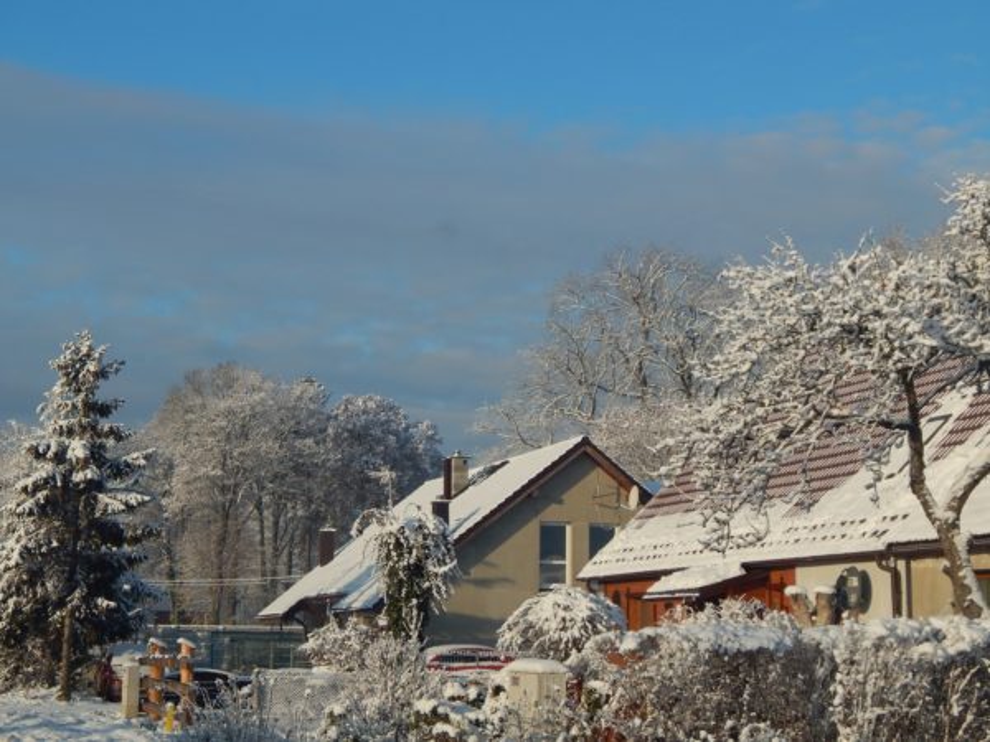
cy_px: 371
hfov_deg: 25.7
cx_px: 495
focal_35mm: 76
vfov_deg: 19.4
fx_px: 2174
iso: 125
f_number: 4.2
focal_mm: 13.5
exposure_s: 1/800
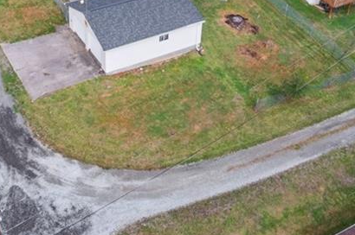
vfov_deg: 22.8
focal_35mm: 55
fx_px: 542
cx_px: 119
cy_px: -35
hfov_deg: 35.9
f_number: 2.8
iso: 110
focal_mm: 8.38
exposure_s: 1/60
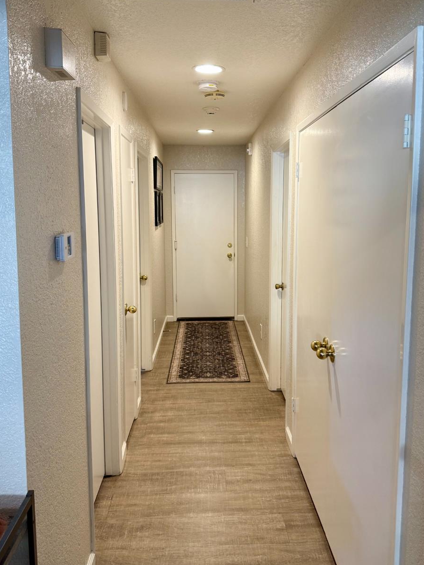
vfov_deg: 59.9
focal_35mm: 30
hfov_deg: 46.8
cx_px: 232
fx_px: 490
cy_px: 259
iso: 160
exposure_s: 1/60
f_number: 1.78
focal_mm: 6.76
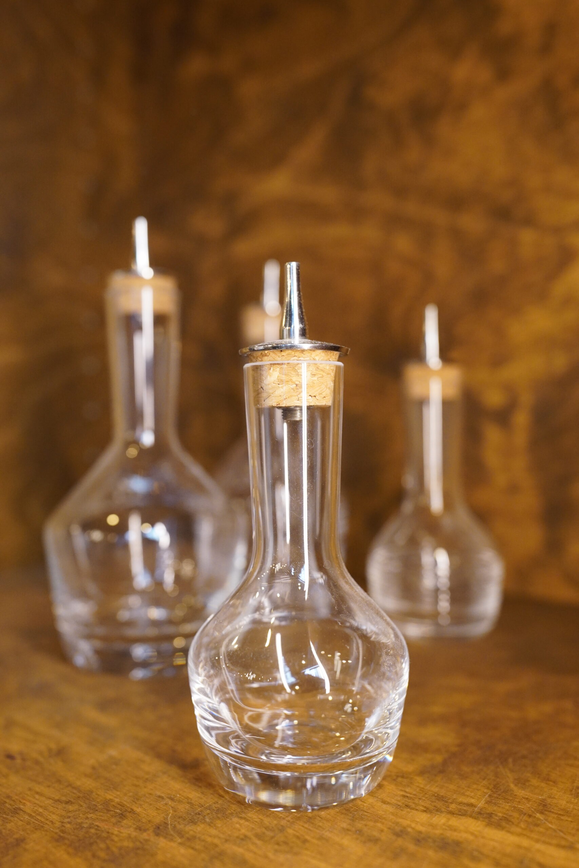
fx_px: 724
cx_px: 290
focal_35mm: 30
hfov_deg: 43.6
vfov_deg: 61.9
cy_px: 434
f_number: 2.5
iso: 1600
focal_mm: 20
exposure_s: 1/160
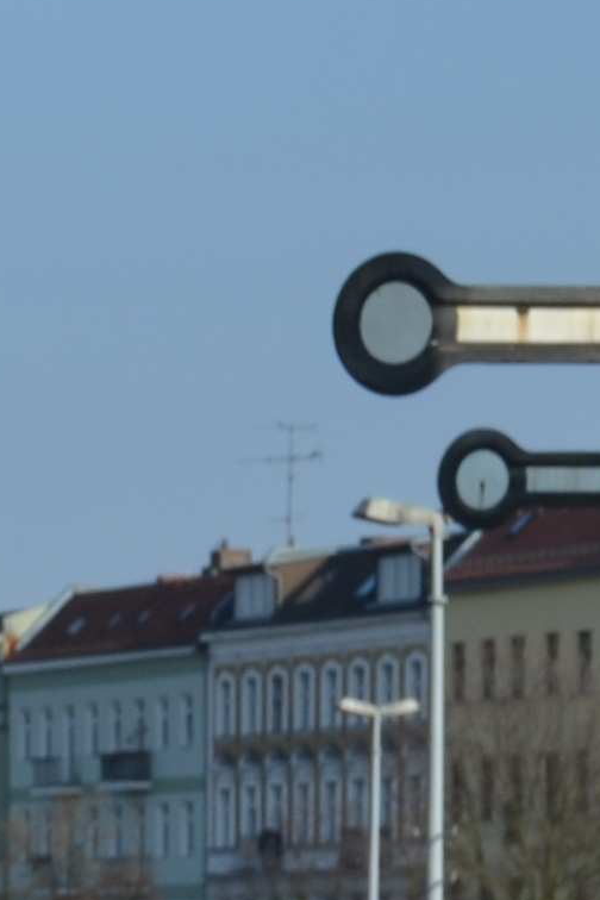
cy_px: 2477
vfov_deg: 7.3
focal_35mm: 256
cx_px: -890
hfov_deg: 5.2
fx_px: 6399
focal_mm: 28
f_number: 8
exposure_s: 1/250
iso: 100
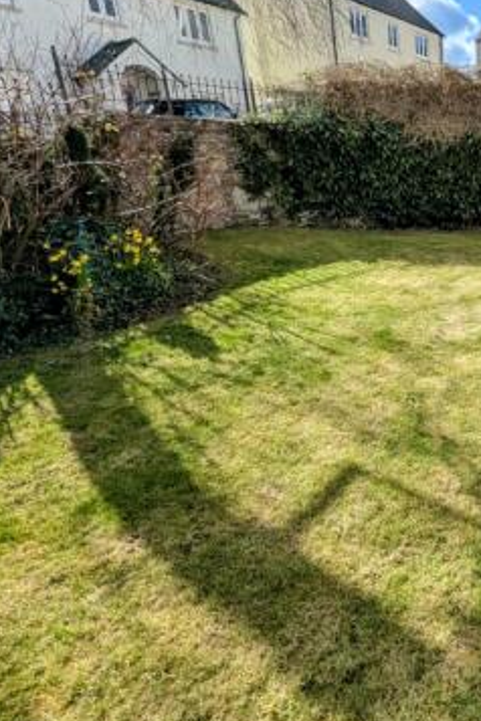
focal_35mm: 22
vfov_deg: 78.2
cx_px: 501
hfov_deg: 46.0
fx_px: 441
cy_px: 316
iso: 46
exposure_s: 1/2212
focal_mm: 1.95
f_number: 2.2
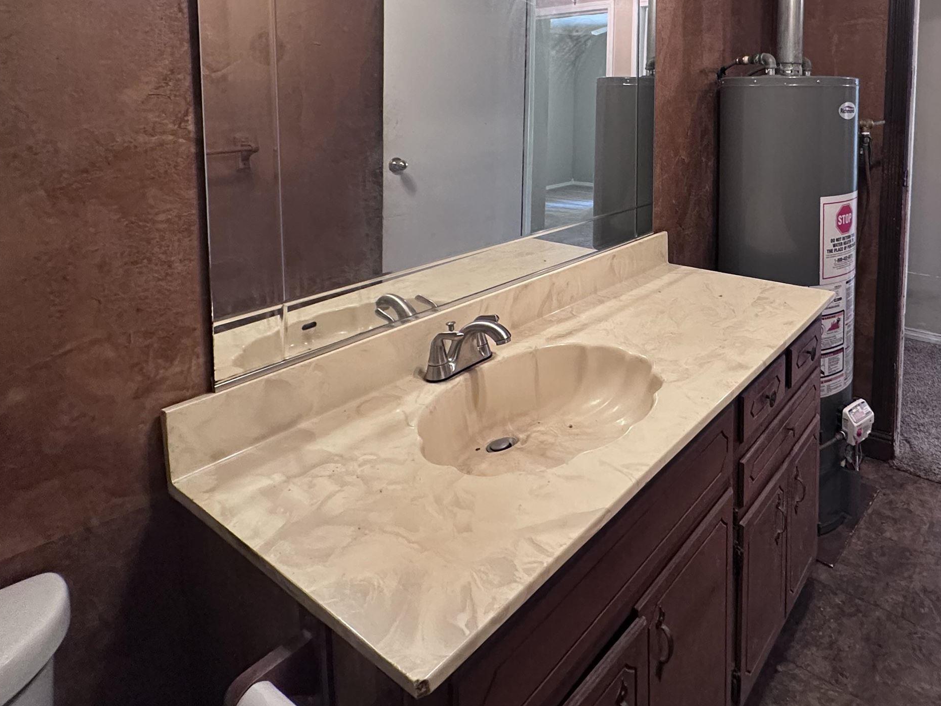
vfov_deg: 54.6
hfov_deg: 71.0
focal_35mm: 23
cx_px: 654
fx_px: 625
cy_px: 137
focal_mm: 2.22
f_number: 2.2
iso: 640
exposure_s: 1/60
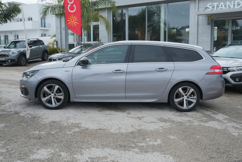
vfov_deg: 36.0
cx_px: 121
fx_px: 249
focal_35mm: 37
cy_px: 81
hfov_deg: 51.9
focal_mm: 24.9
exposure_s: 1/100
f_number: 9
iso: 160
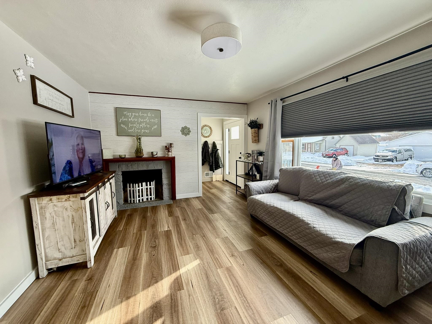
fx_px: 175
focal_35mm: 14
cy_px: 162
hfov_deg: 102.1
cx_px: 216
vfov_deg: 85.7
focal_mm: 2.22
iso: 125
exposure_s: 1/99
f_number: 2.2
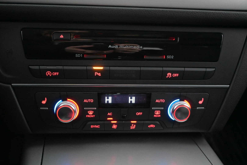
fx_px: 252
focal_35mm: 37
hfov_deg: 52.2
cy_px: 82
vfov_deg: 36.2
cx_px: 124
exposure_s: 1/40
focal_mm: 24.5
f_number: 4.2
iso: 7200
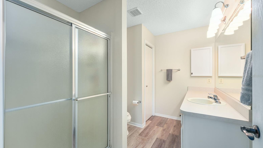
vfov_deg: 70.5
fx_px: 105
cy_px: 76
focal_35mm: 15
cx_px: 130
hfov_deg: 103.0
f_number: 7.1
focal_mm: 14
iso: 400
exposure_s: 1/8
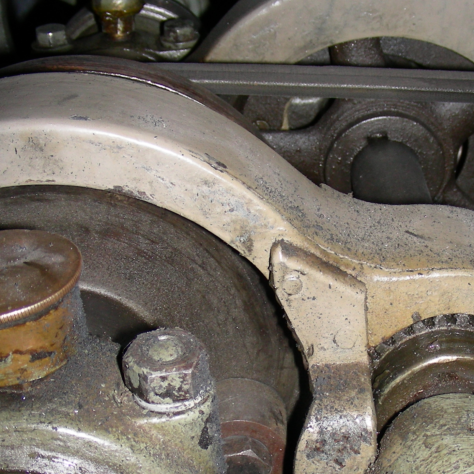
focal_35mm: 68
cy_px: 311
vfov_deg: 25.2
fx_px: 1053
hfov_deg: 25.2
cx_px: 322
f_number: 3.5
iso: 50
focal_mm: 6.3
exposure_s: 1/60.1
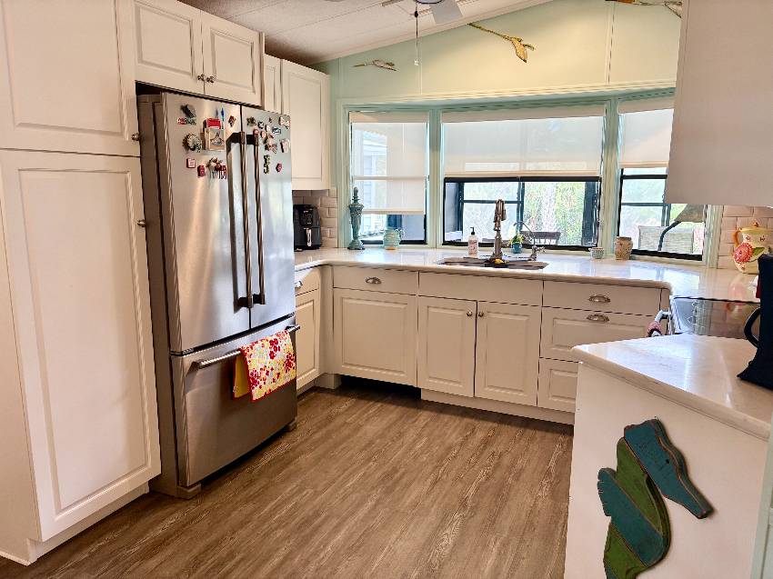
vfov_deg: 53.0
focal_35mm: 26
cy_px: 290
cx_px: 386
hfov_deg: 67.3
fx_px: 580
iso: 64
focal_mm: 5.96
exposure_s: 1/60
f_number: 1.6
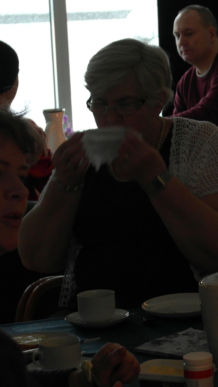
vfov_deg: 14.0
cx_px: 393
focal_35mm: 154
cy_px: 160
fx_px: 1582
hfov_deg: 7.6
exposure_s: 1/50
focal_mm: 35
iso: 400
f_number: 4.5
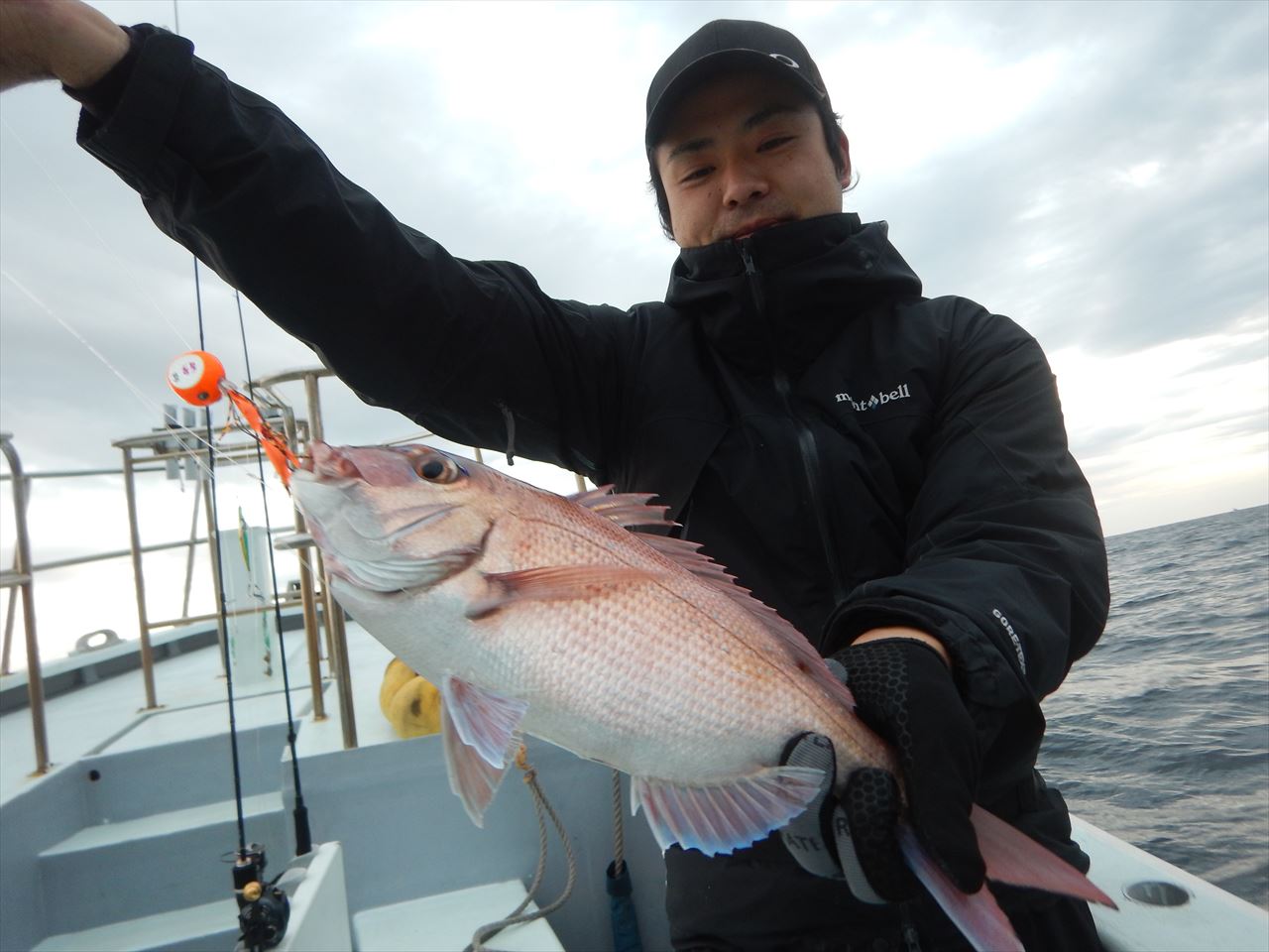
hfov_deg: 71.6
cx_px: 634
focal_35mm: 24
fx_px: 880
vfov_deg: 56.8
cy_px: 476
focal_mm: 4.3
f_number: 2.8
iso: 140
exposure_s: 1/30
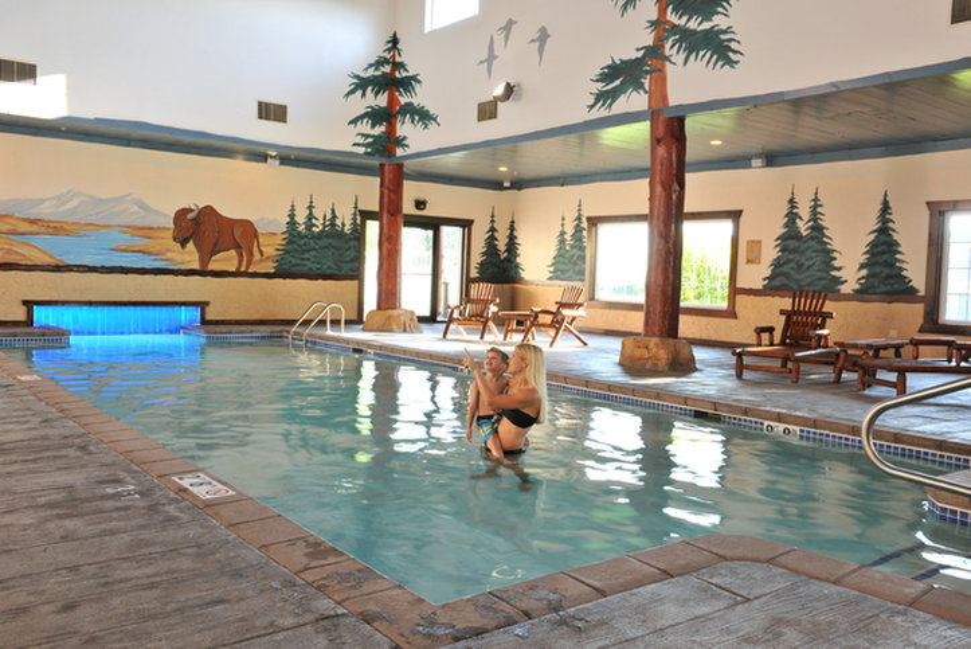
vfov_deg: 41.2
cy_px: 324
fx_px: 864
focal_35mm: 32
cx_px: 486
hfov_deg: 58.7
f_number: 11
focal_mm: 32
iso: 320
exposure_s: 1/6
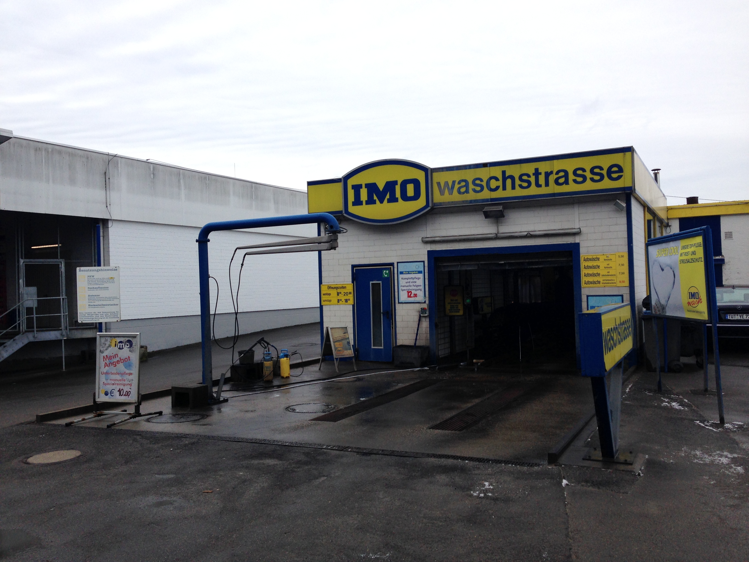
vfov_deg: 42.9
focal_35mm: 33
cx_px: 374
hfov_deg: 55.4
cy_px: 281
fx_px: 714
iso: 50
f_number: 2.4
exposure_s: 1/903
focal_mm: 4.12
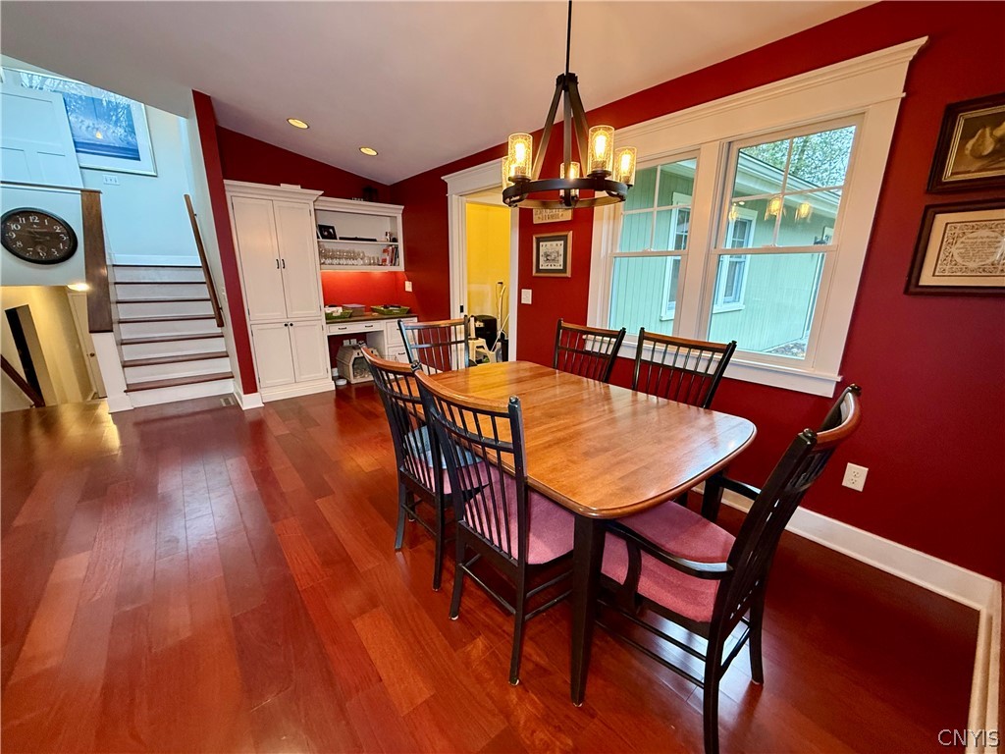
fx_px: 406
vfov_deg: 85.7
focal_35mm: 14
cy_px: 377
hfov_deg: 102.1
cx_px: 502
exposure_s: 1/60
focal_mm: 2.22
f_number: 2.2
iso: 400
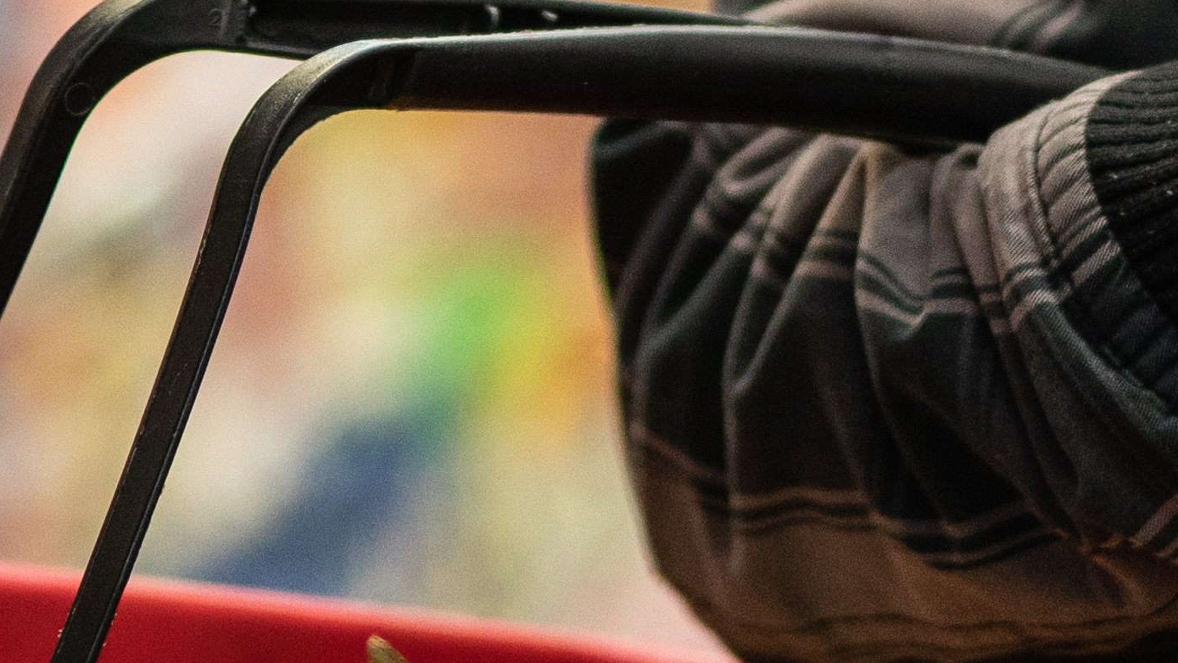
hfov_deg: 7.2
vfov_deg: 4.0
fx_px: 9370
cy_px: -829
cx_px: 689
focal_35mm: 300
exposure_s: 1/400
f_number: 1.4
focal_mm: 50
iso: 1000
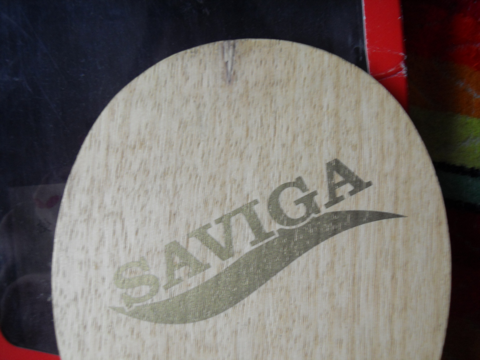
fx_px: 388
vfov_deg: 49.7
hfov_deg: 63.4
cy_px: 180
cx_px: 240
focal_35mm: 28
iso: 200
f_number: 2.8
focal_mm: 6
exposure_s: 1/6
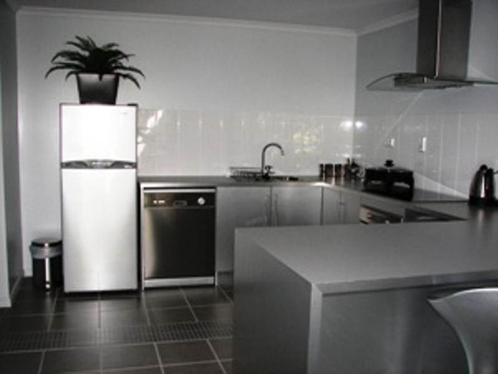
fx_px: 518
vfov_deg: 39.7
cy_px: 187
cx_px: 249
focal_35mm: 36
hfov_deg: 51.4
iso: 100
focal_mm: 6
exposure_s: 1/30
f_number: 2.8
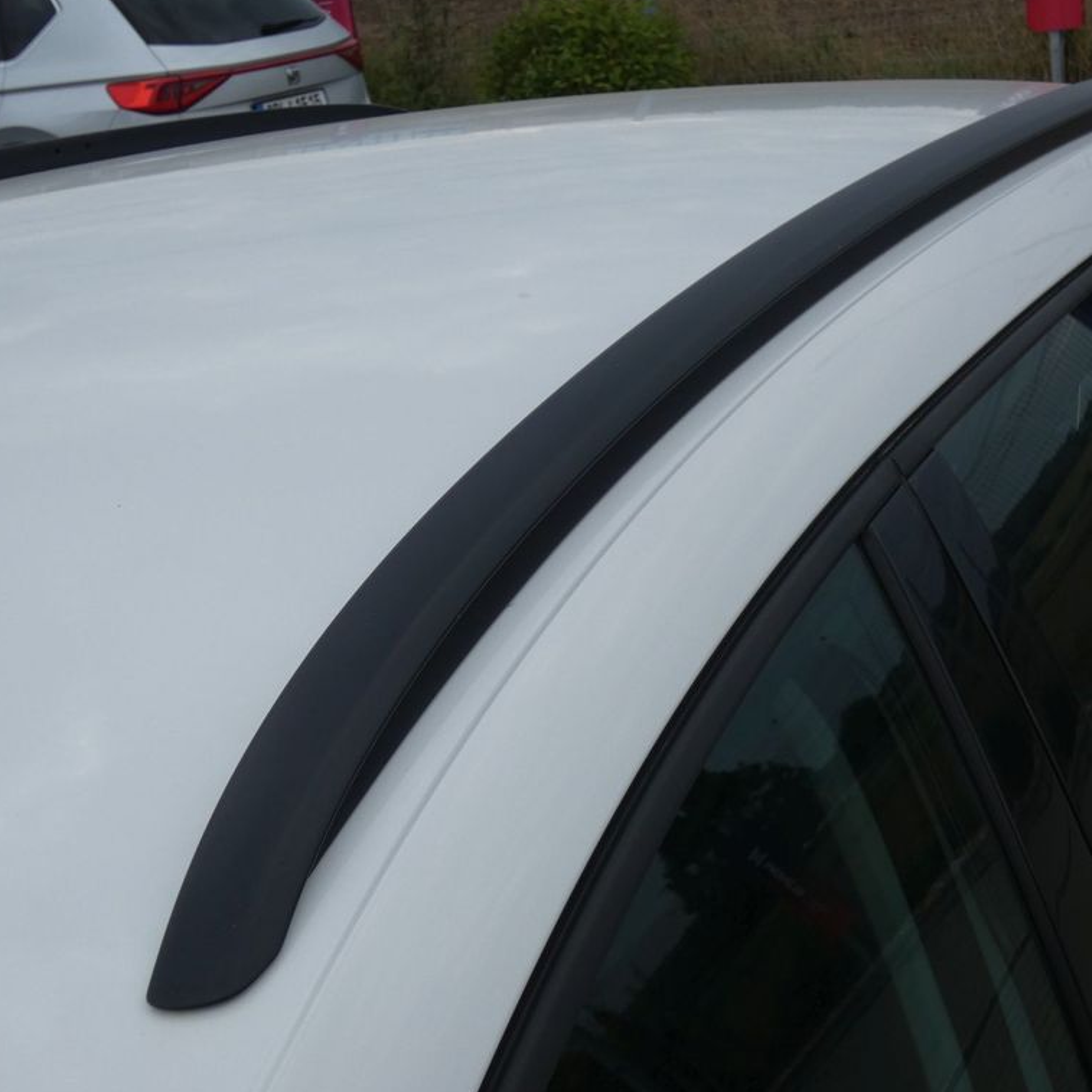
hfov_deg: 34.6
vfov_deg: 34.7
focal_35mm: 49
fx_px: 1749
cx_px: 630
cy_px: 544
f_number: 3.6
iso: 80
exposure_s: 1/1000
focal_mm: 7.3
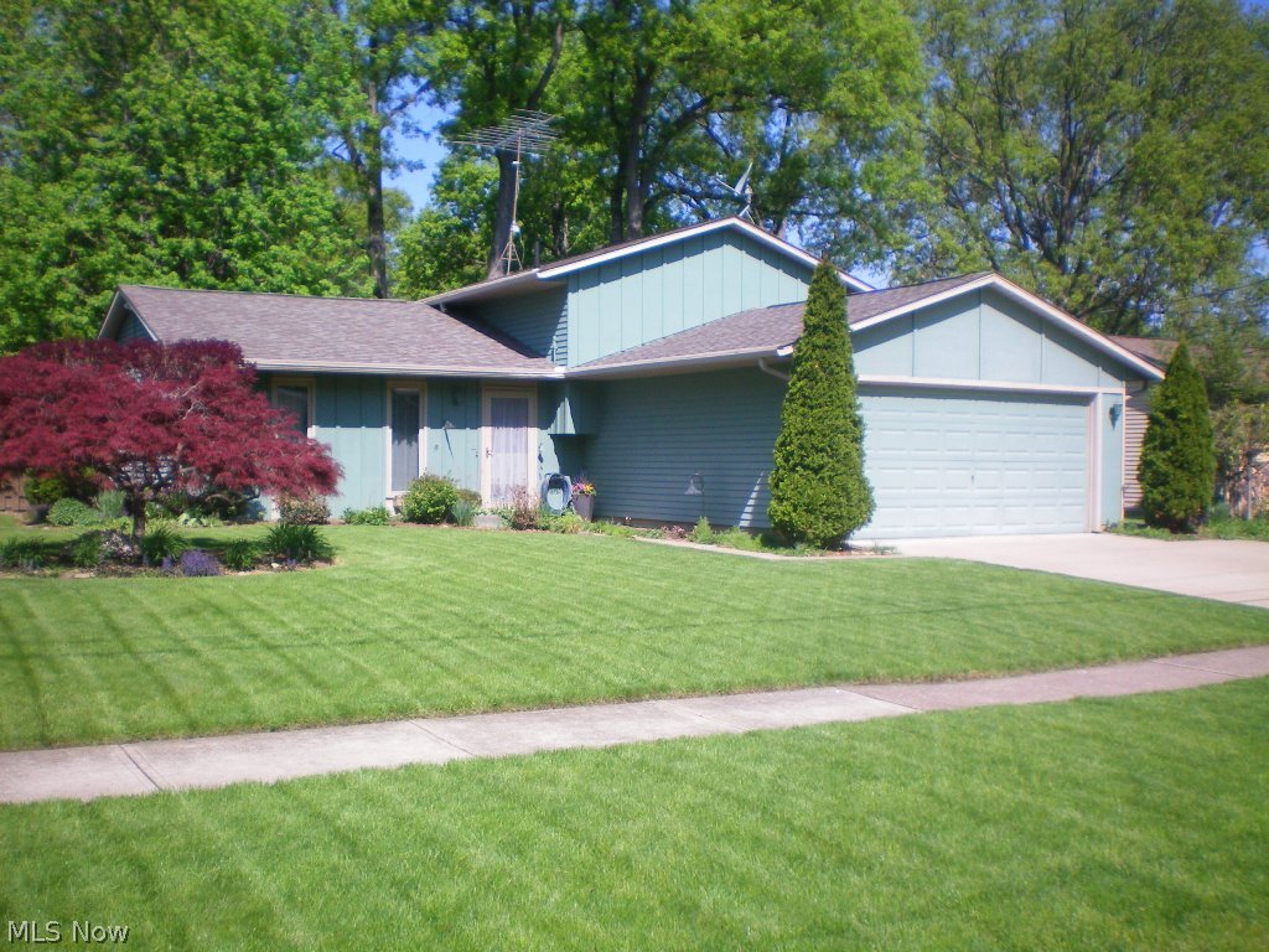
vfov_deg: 37.7
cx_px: 634
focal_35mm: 38
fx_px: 1393
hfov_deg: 49.0
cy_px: 476
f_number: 3.1
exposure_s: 1/500
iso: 64
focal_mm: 6.3
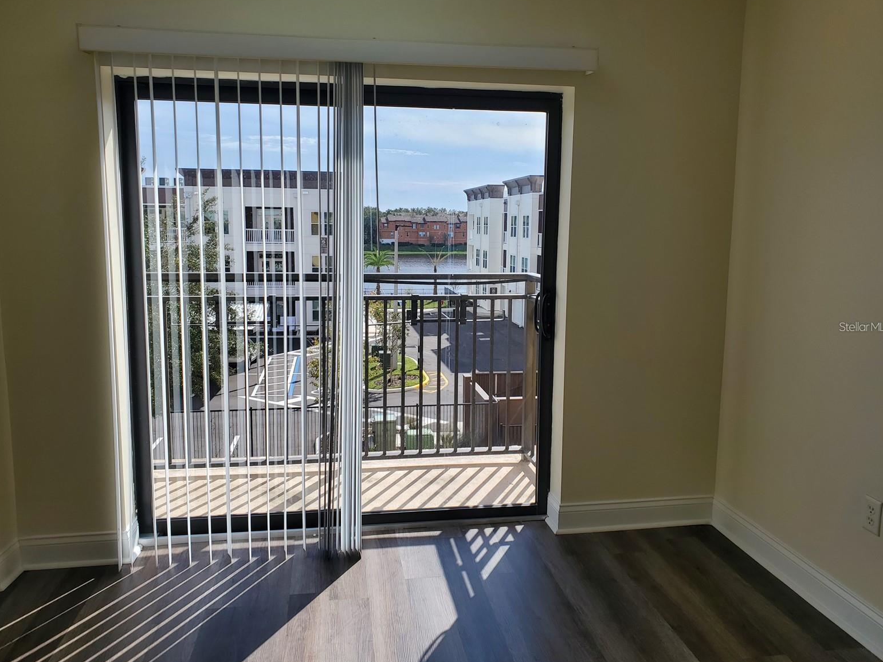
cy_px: 326
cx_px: 435
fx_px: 689
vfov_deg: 51.4
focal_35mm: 27
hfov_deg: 65.3
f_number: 2.4
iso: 50
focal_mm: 4.3
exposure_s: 1/1380
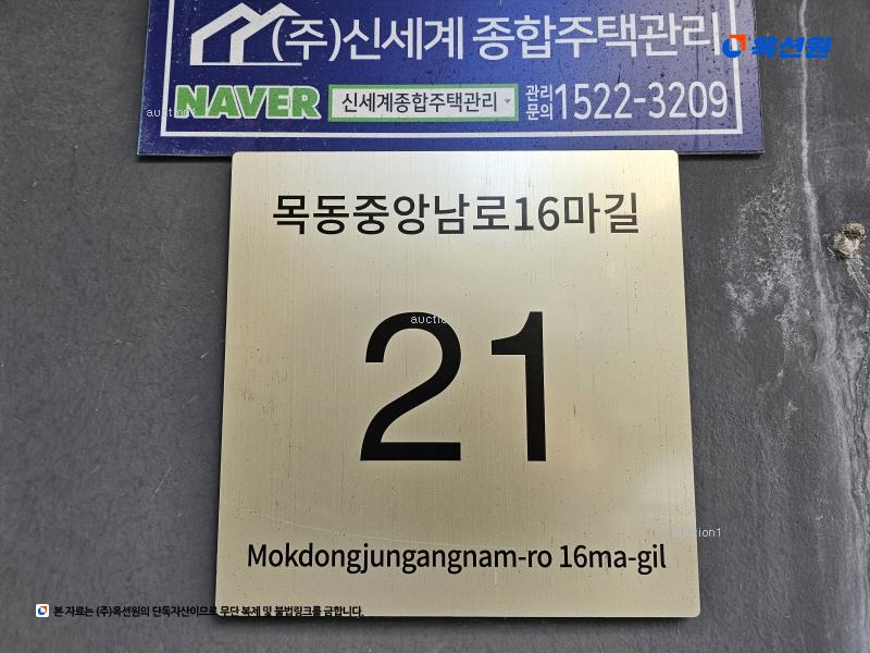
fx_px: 578
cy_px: 326
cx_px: 435
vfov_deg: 58.9
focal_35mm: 23
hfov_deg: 73.9
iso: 125
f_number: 1.7
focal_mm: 6.3
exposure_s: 1/359
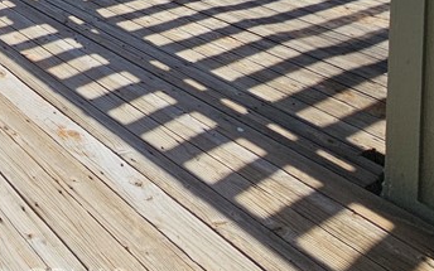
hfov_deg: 35.4
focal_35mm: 41
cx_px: -112
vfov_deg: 22.3
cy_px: -187
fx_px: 485
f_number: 2.2
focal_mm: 2.2
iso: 50
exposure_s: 1/3608
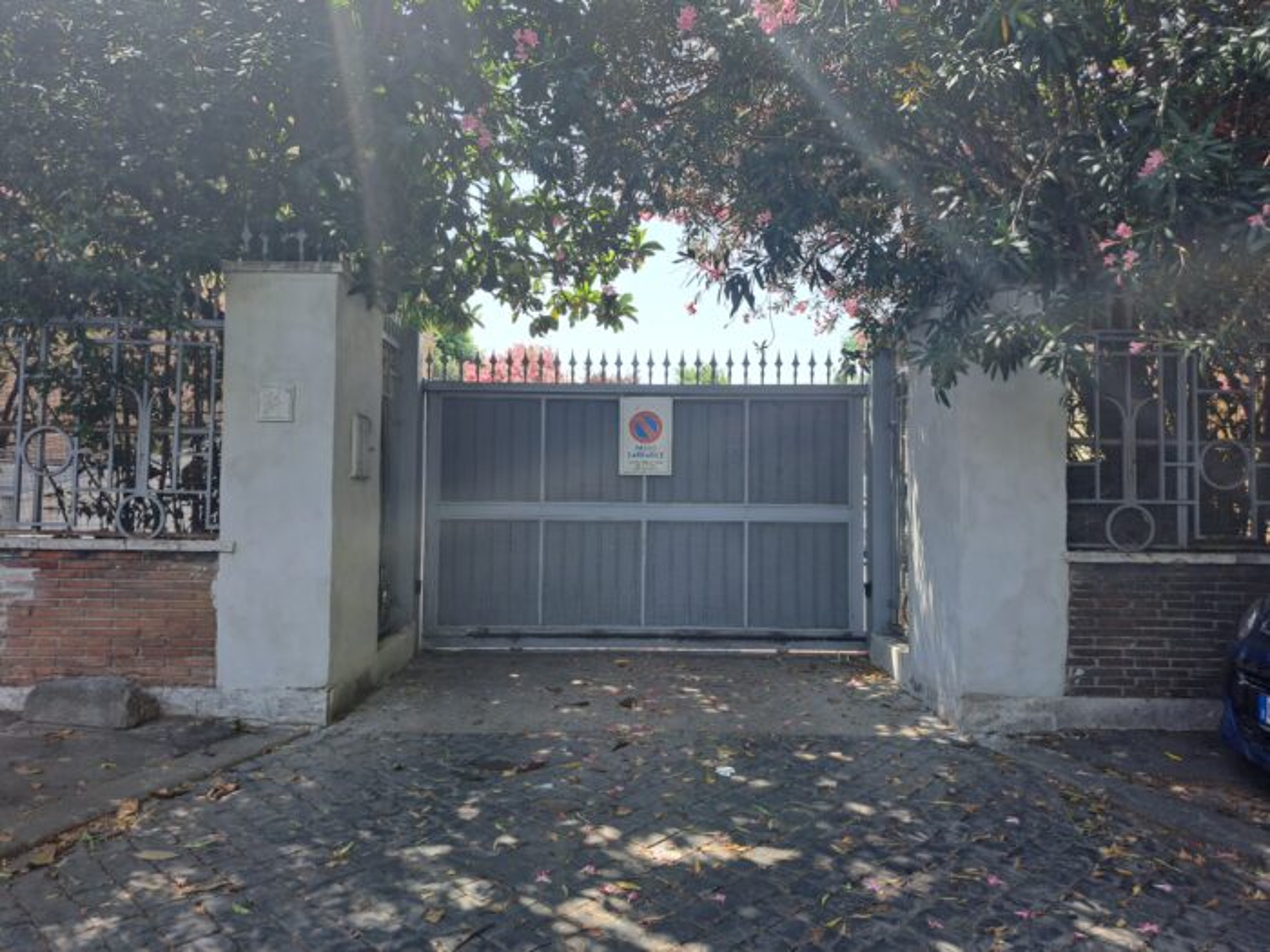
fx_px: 881
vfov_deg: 56.8
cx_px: 635
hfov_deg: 71.6
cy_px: 476
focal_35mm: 24
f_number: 1.8
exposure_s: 1/391
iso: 50
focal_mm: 5.23
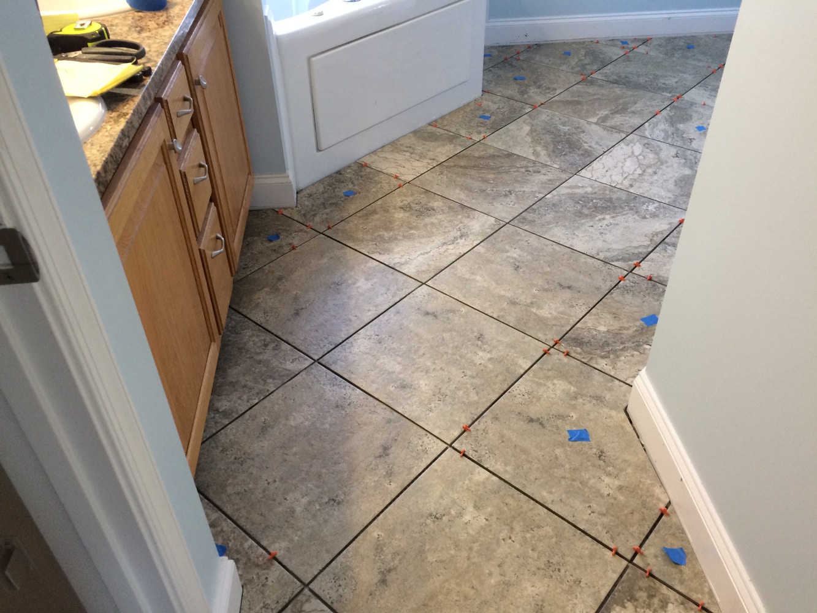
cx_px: 408
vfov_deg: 48.2
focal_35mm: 29
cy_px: 306
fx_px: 685
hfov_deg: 61.7
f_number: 2.2
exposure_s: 1/30
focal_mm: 4.15
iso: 64
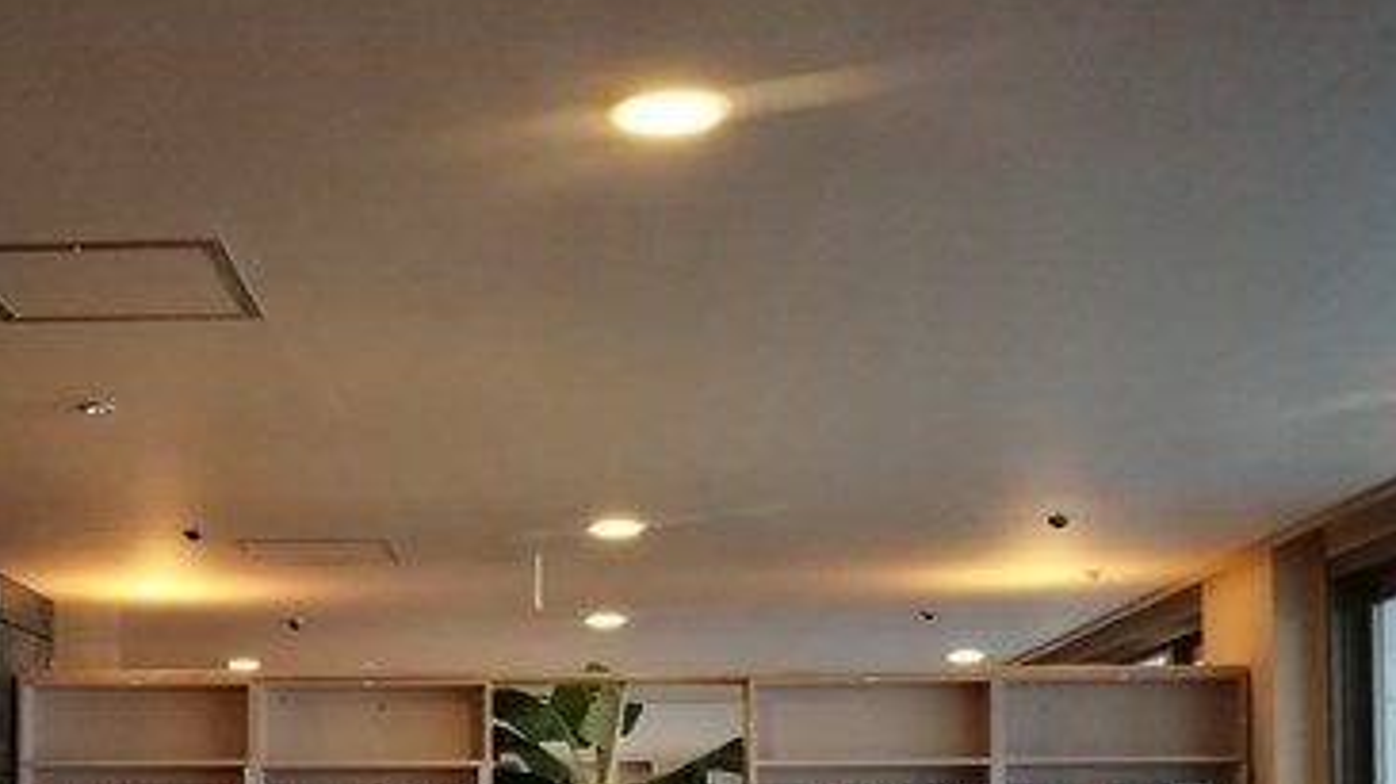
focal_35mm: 58
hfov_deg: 35.6
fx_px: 2146
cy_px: 803
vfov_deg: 20.0
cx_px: 451
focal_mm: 4.5
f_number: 2.2
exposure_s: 1/30
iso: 320
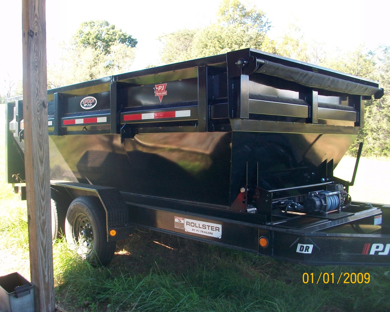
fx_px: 416
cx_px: 180
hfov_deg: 50.2
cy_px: 155
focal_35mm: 36
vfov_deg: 41.2
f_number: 2.8
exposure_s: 1/100
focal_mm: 5.7
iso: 80
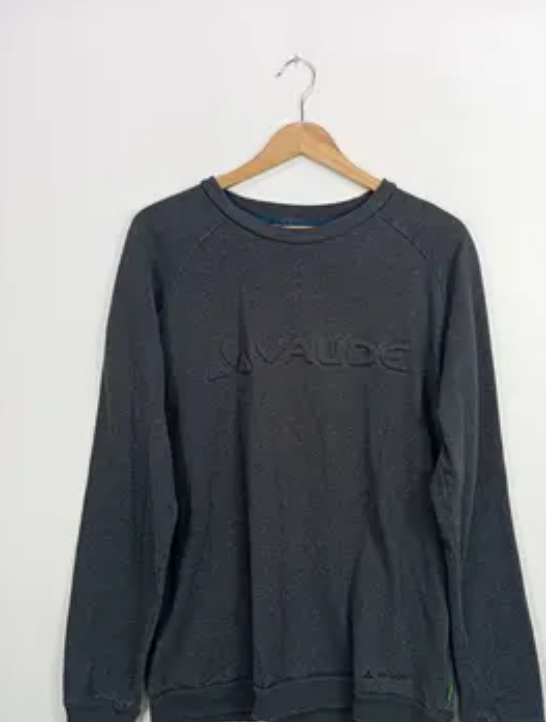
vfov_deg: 56.6
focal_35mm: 32
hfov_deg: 44.3
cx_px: 299
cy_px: 398
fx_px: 670
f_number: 1.8
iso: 70
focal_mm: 4.22
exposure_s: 1/50
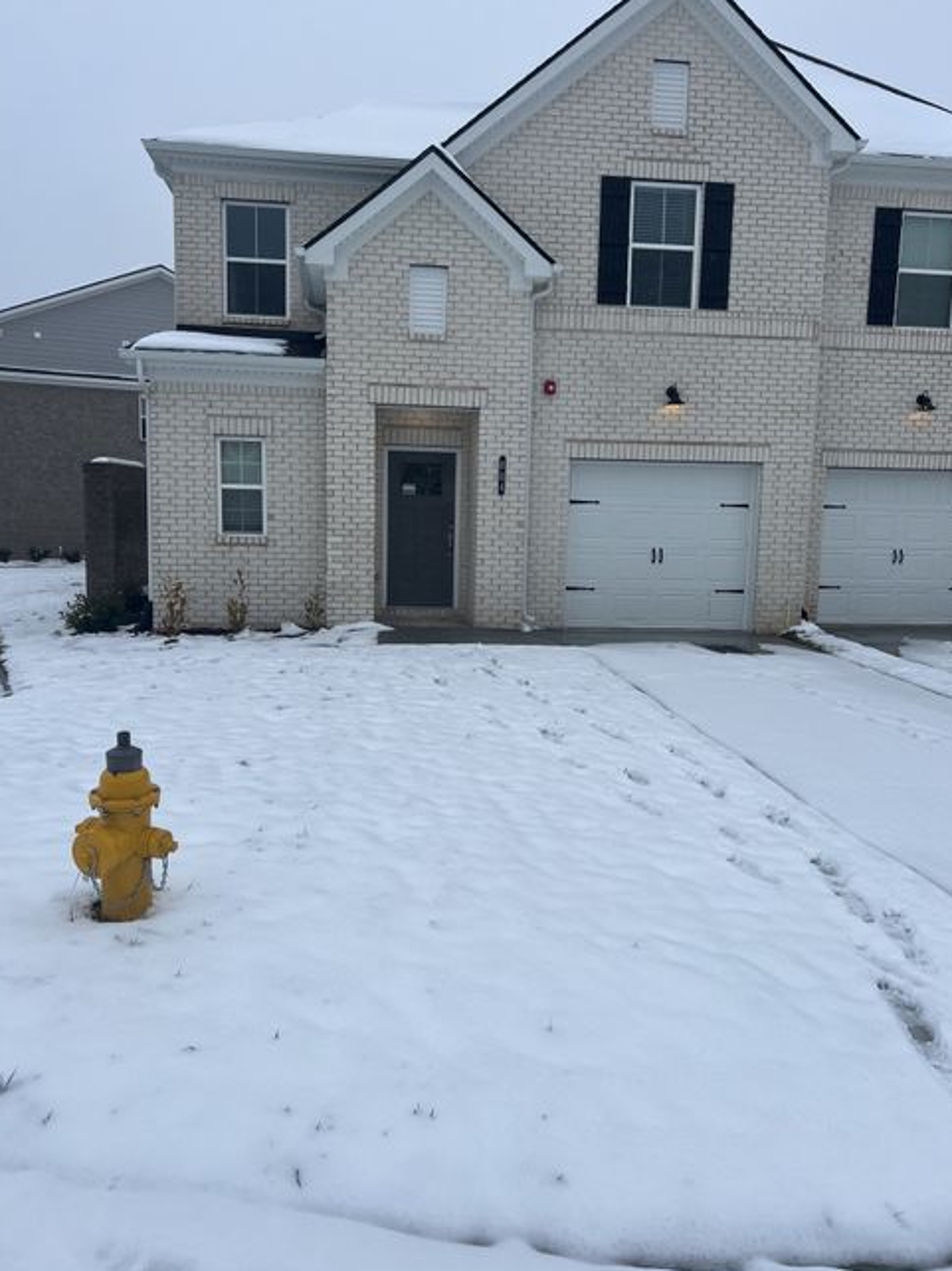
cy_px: 621
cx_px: 477
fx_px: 991
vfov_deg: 65.3
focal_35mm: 27
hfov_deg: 51.3
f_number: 1.5
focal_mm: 5.7
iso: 50
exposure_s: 1/1395
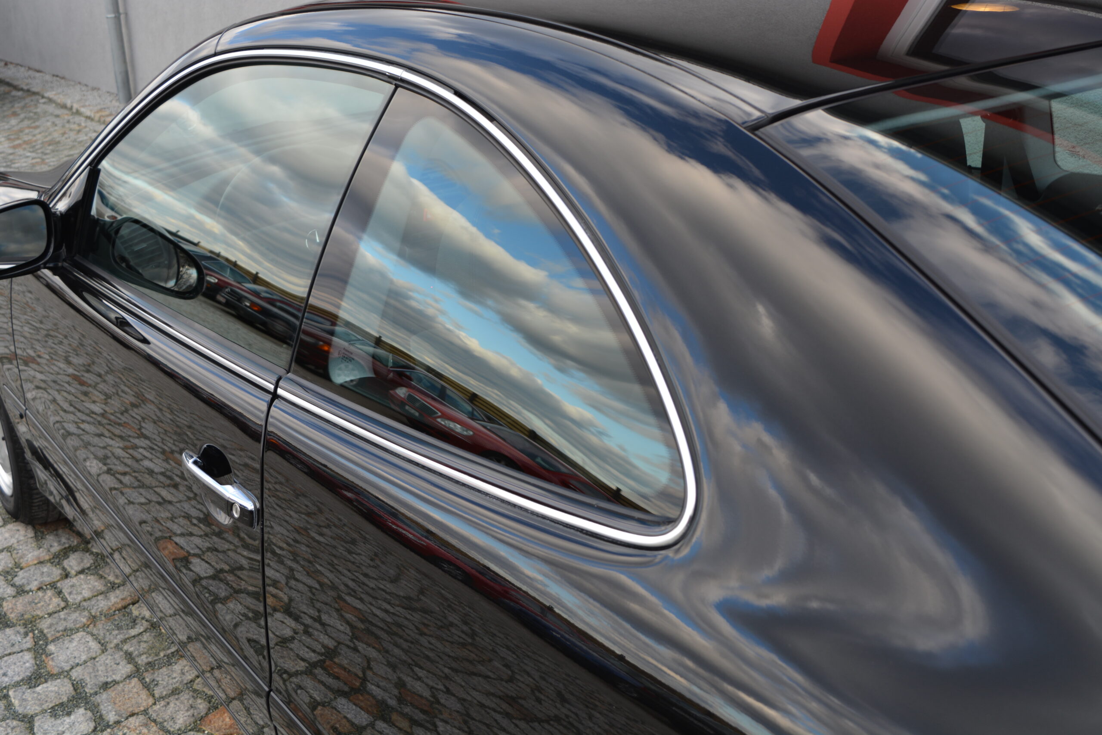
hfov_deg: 47.9
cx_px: 551
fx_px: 1240
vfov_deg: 33.0
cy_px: 368
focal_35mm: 40
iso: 125
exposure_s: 1/60
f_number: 5.6
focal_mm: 27
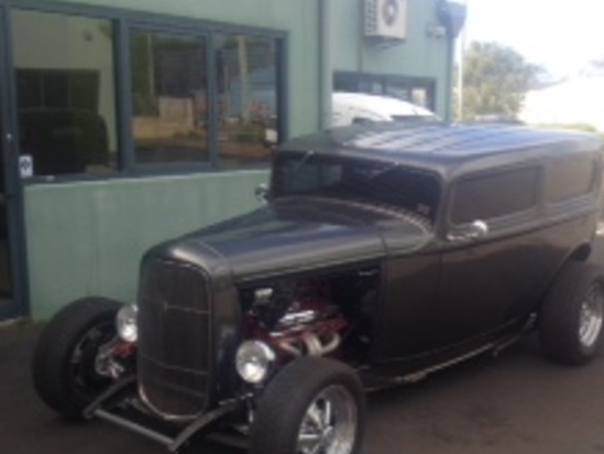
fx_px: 890
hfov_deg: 37.3
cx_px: 365
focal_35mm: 51
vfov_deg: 28.5
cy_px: 283
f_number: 2.4
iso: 50
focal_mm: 4.28
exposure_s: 1/442
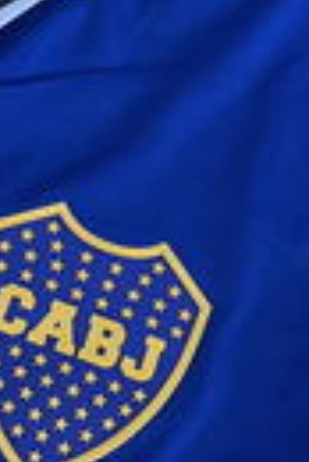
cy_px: 418
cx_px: -327
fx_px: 1425
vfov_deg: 18.1
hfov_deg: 11.1
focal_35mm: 111
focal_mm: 5.1
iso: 64
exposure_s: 1/50
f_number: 1.6
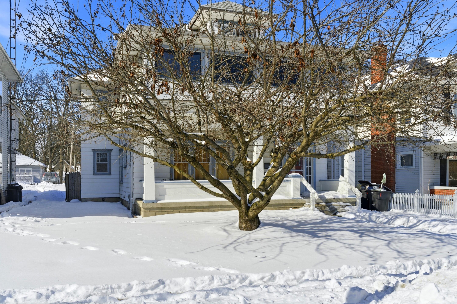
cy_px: 152
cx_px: 228
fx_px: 406
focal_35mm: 32
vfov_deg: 41.1
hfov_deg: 58.7
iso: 400
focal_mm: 32
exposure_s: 1/2000
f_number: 11
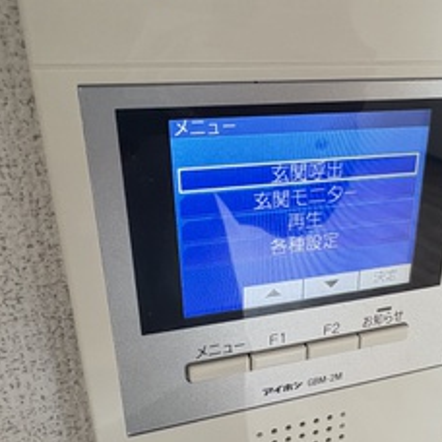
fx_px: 549
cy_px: 276
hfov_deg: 43.2
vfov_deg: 43.5
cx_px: 295
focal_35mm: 38
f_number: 2.2
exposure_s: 1/60
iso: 500
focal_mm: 2.22
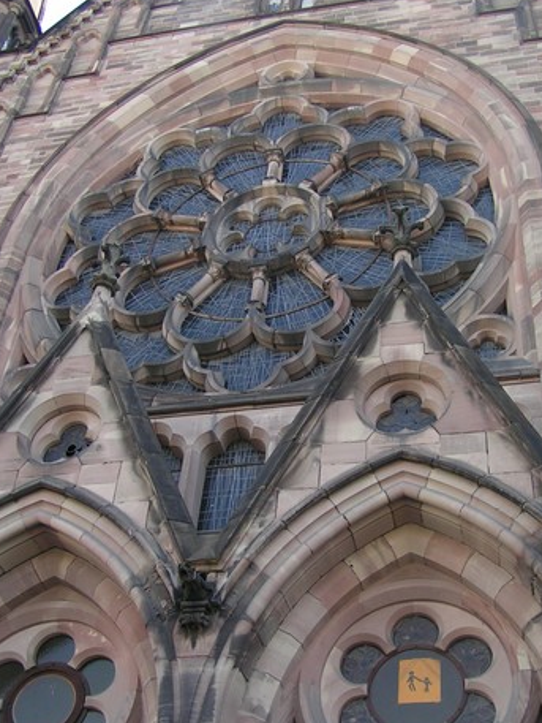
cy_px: 360
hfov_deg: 28.5
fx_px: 1064
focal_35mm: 51
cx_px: 313
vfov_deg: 37.5
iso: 50
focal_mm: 5.8
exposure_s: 1/60
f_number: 4
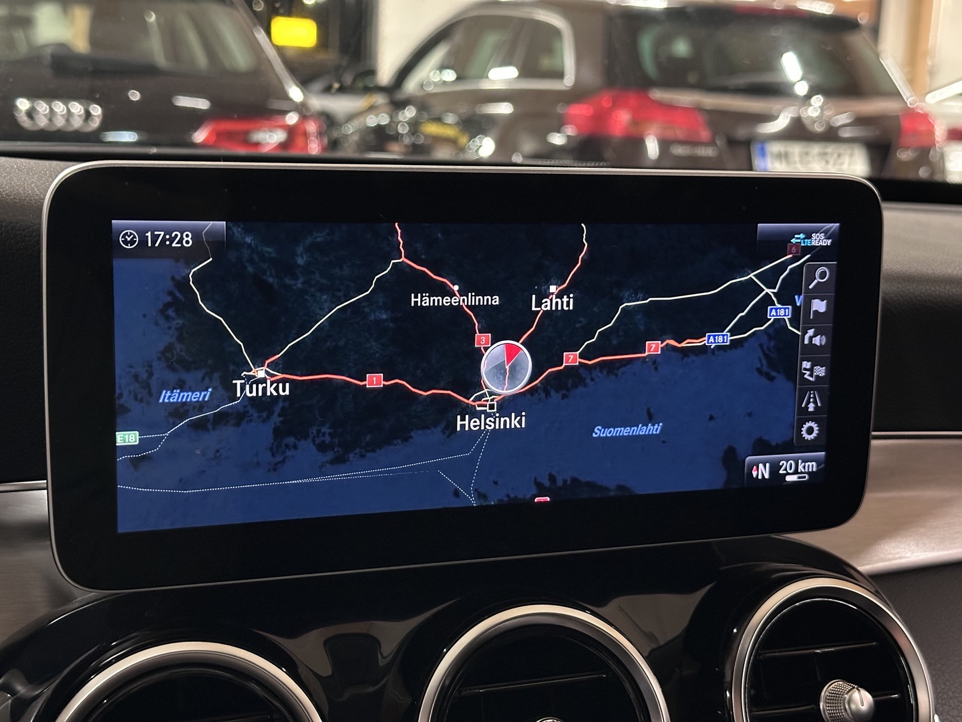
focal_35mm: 48
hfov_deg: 39.7
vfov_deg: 30.3
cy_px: 361
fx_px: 1334
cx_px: 481
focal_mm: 6.86
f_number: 1.78
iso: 640
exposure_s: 1/22
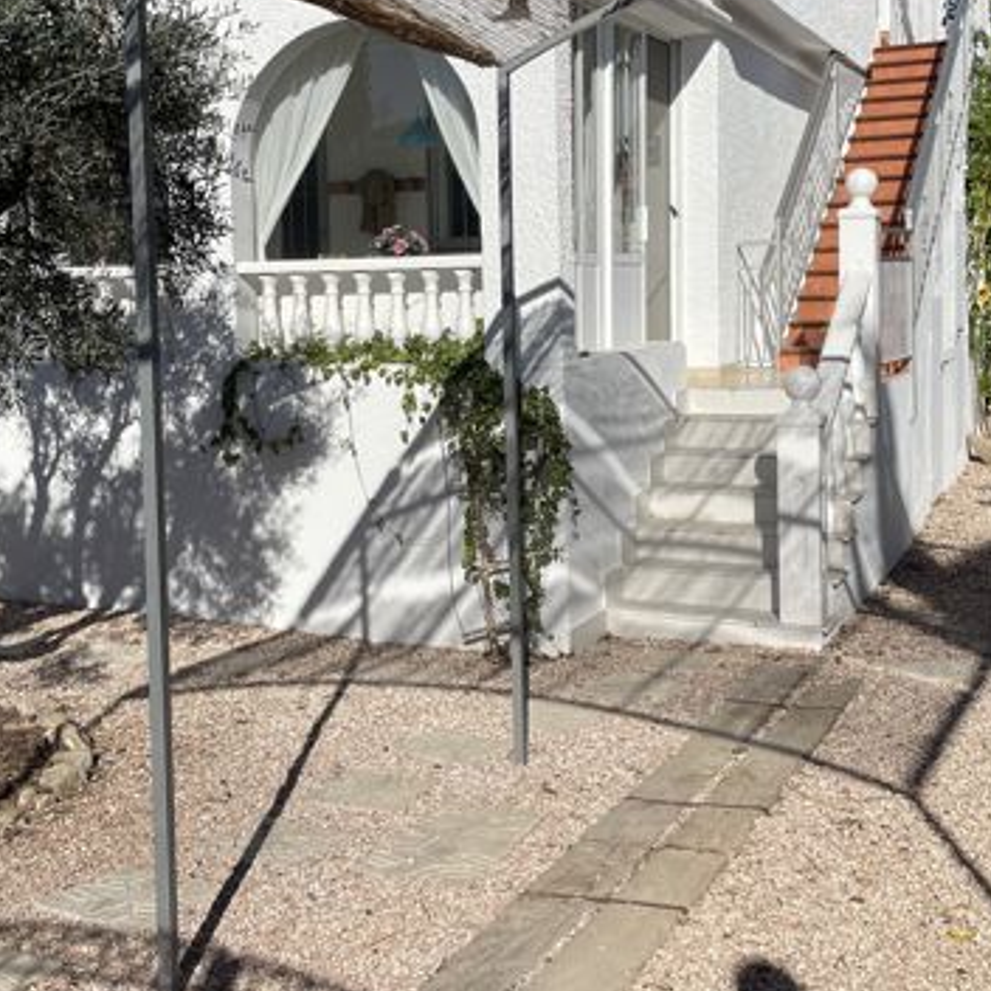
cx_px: 396
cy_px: 383
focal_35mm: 46
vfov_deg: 36.6
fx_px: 1490
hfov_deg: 36.7
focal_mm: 4.2
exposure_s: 1/7299
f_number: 1.6
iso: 32
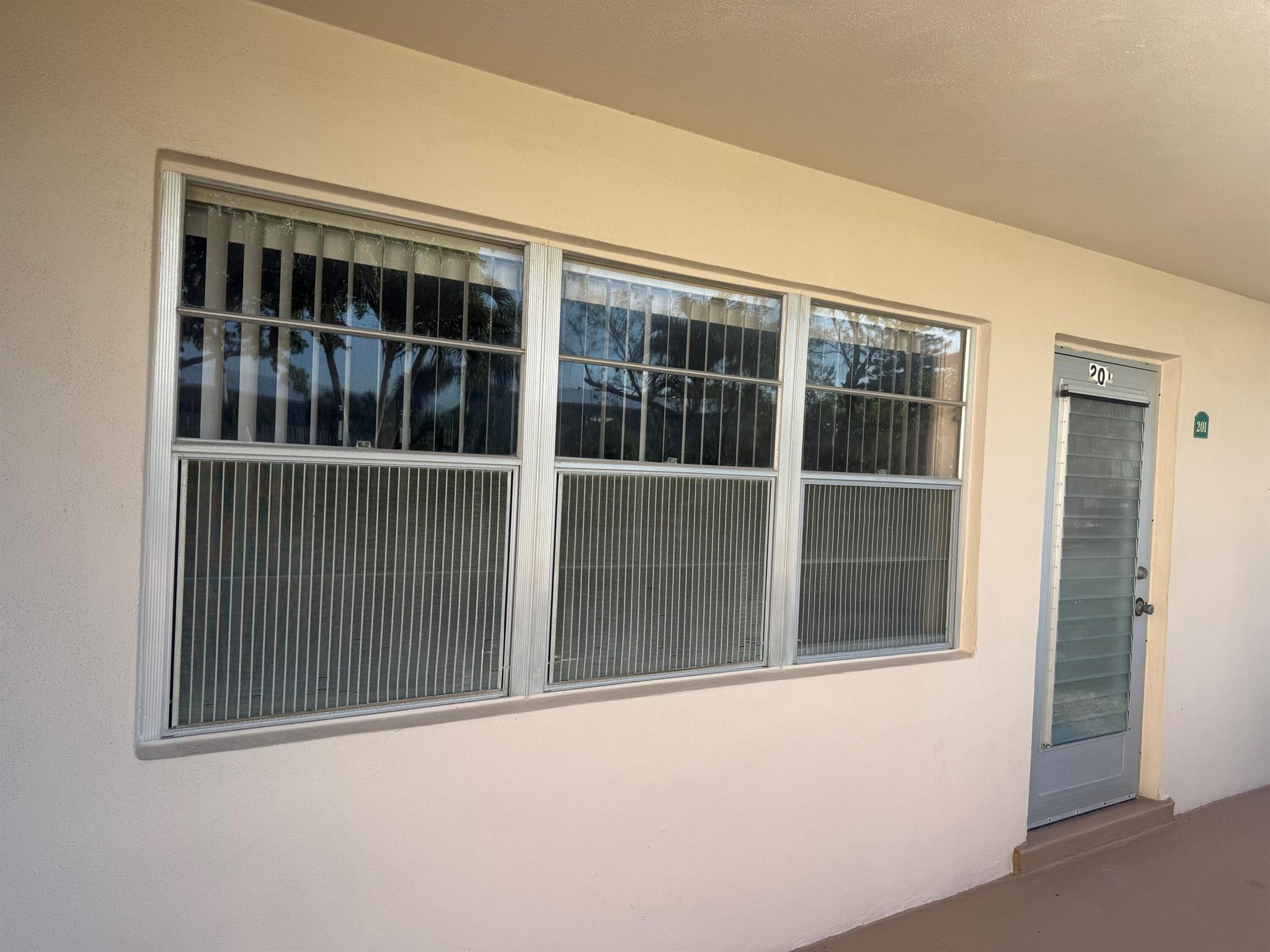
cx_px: 635
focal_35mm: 24
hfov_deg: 71.6
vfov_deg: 56.8
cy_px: 476
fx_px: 881
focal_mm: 6.76
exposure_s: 1/1250
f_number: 1.78
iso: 80
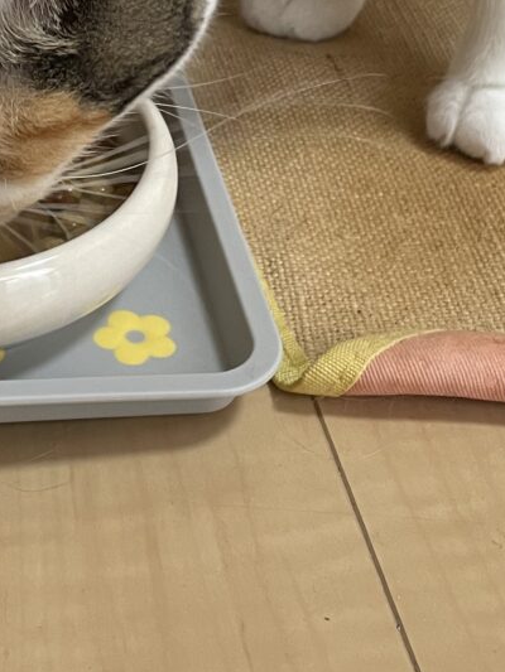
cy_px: 38
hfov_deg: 18.7
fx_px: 1517
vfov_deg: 24.2
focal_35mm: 78
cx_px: 102
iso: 160
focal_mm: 4.2
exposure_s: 1/50
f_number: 1.6
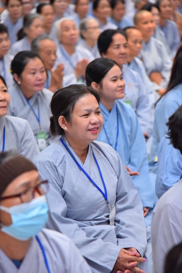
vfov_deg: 17.1
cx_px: 91
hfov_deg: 11.4
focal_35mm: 120
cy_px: 136
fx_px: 910
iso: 1250
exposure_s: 1/100
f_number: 4.5
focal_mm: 120
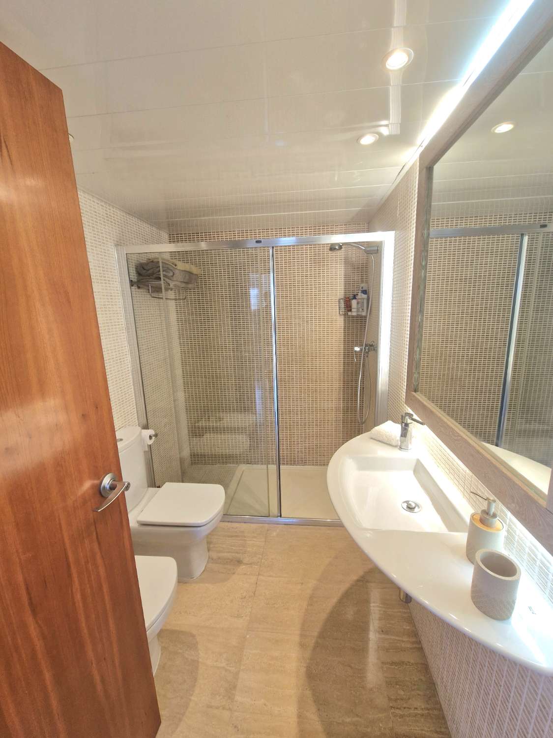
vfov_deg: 106.2
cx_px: 276
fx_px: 277
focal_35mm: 13
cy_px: 369
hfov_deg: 89.9
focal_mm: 2.2
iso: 64
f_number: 2.2
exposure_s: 1/100
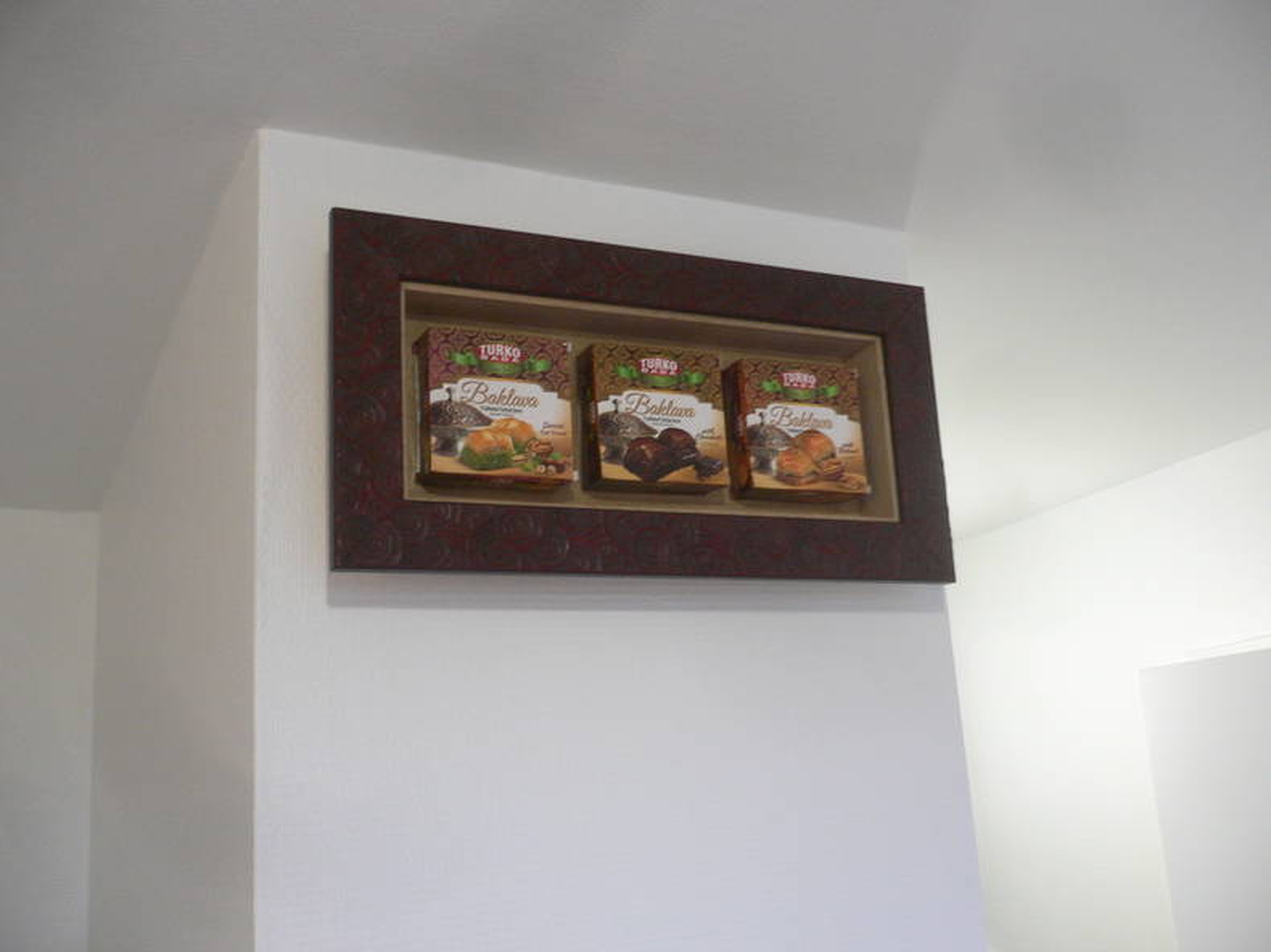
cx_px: 636
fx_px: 1285
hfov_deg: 52.6
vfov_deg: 40.7
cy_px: 476
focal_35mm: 35
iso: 200
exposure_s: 1/15
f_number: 2.8
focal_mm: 5.8
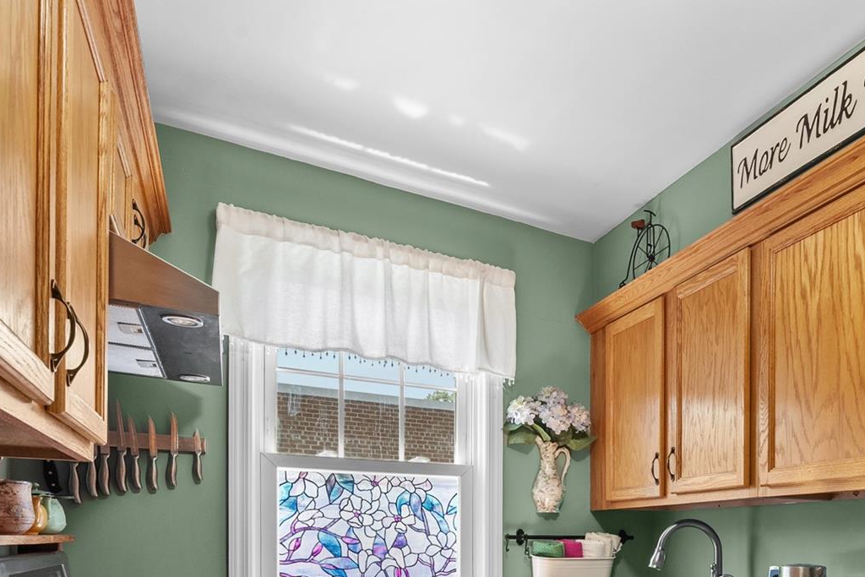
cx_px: 651
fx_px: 673
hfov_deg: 61.7
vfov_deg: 42.1
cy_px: 535
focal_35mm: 28
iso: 640
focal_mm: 14
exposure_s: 1/10
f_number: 9
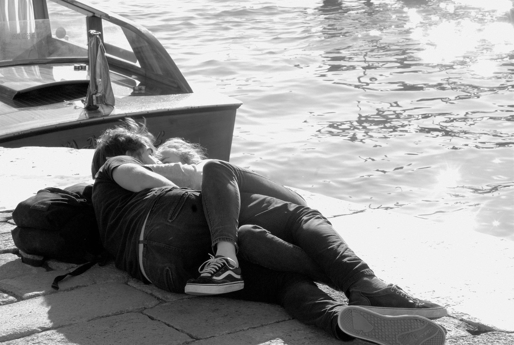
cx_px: 257
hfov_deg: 19.4
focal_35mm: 105
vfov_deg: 13.1
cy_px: 172
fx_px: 1502
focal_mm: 70
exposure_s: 1/100
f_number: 14
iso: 400
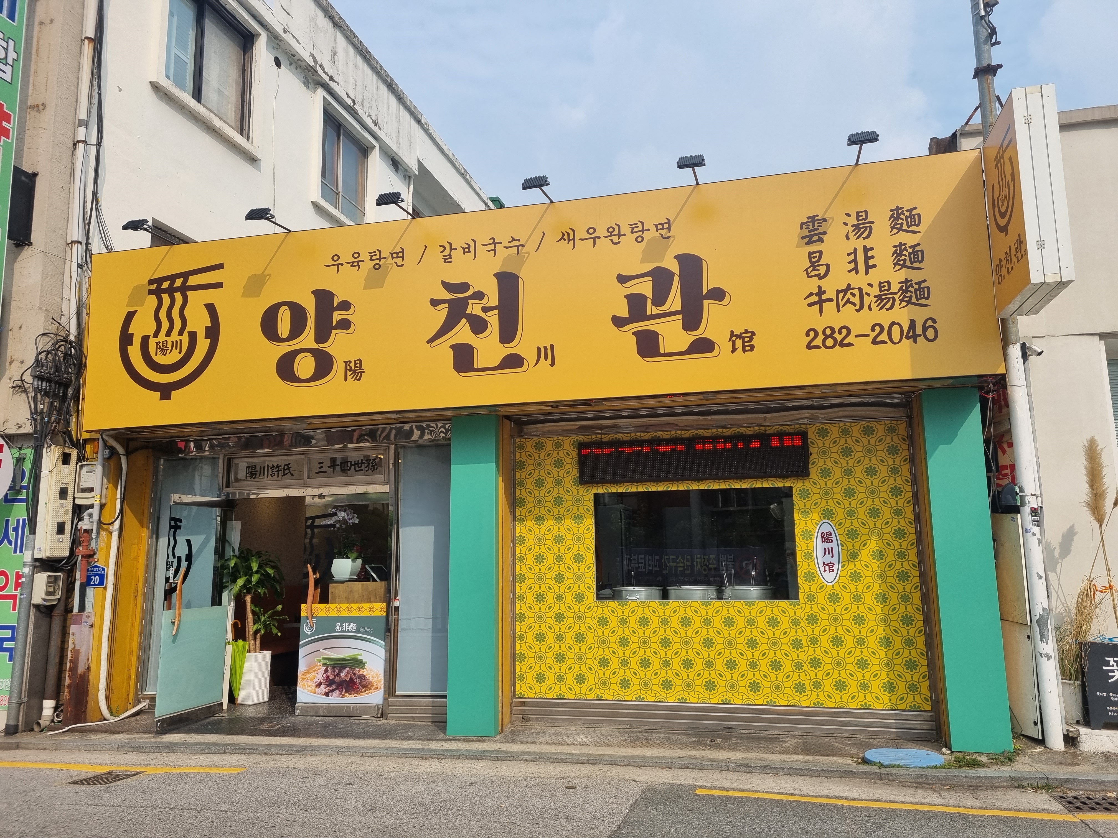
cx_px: 559
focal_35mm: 26
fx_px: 840
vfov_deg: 53.1
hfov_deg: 67.3
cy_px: 419
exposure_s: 1/3328
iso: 50
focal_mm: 5.4
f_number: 1.8
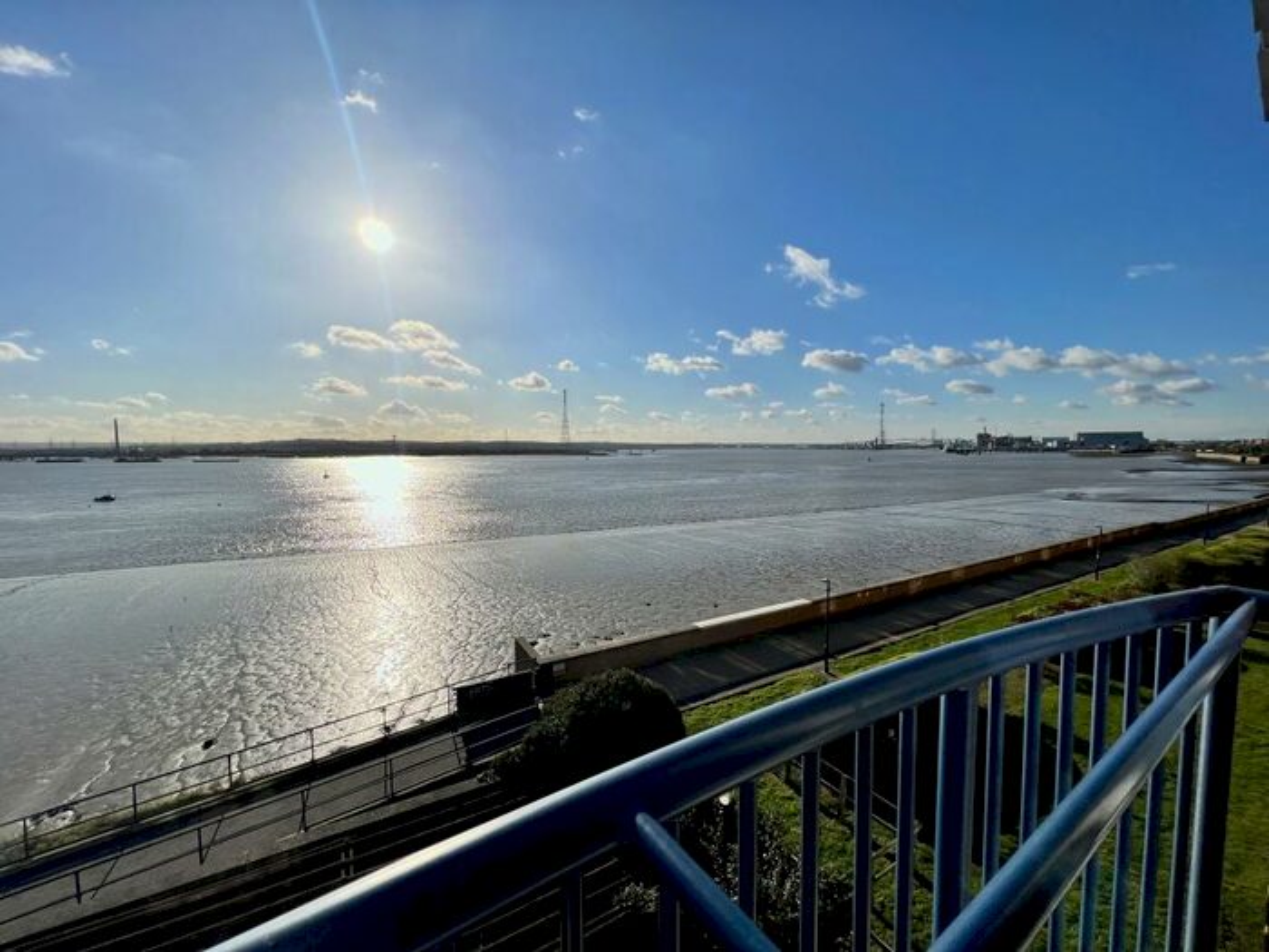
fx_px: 477
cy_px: 476
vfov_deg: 89.9
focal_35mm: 13
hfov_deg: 106.2
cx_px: 634
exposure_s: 1/6135
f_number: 1.8
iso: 32
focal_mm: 1.57
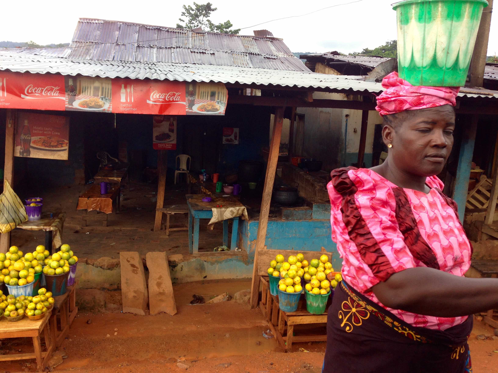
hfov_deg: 55.4
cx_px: 249
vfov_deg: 42.9
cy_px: 186
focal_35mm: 33
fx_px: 475
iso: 50
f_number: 2.4
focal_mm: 4.12
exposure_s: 1/139
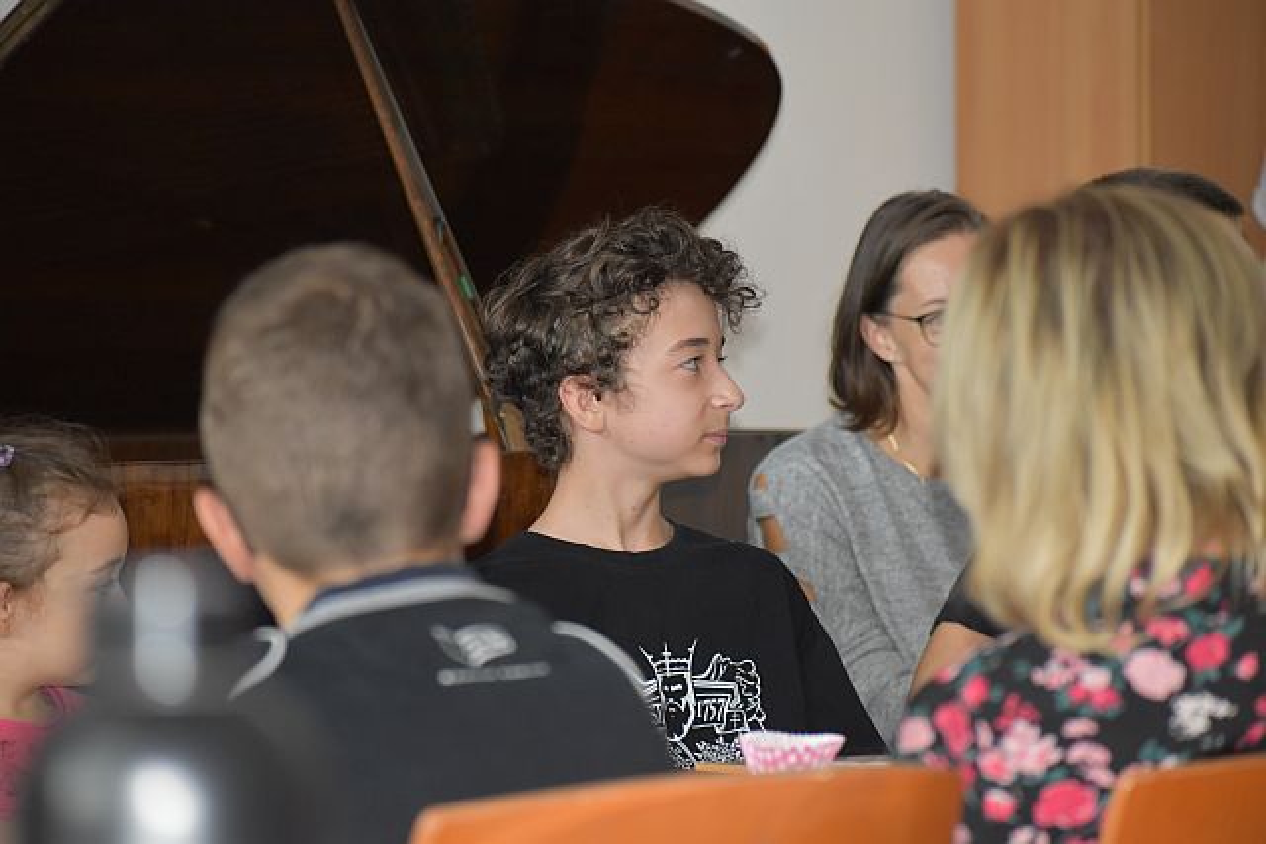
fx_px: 6437
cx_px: 633
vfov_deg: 7.5
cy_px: 422
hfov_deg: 11.2
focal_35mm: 183
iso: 1600
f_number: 4.8
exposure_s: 1/60
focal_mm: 122
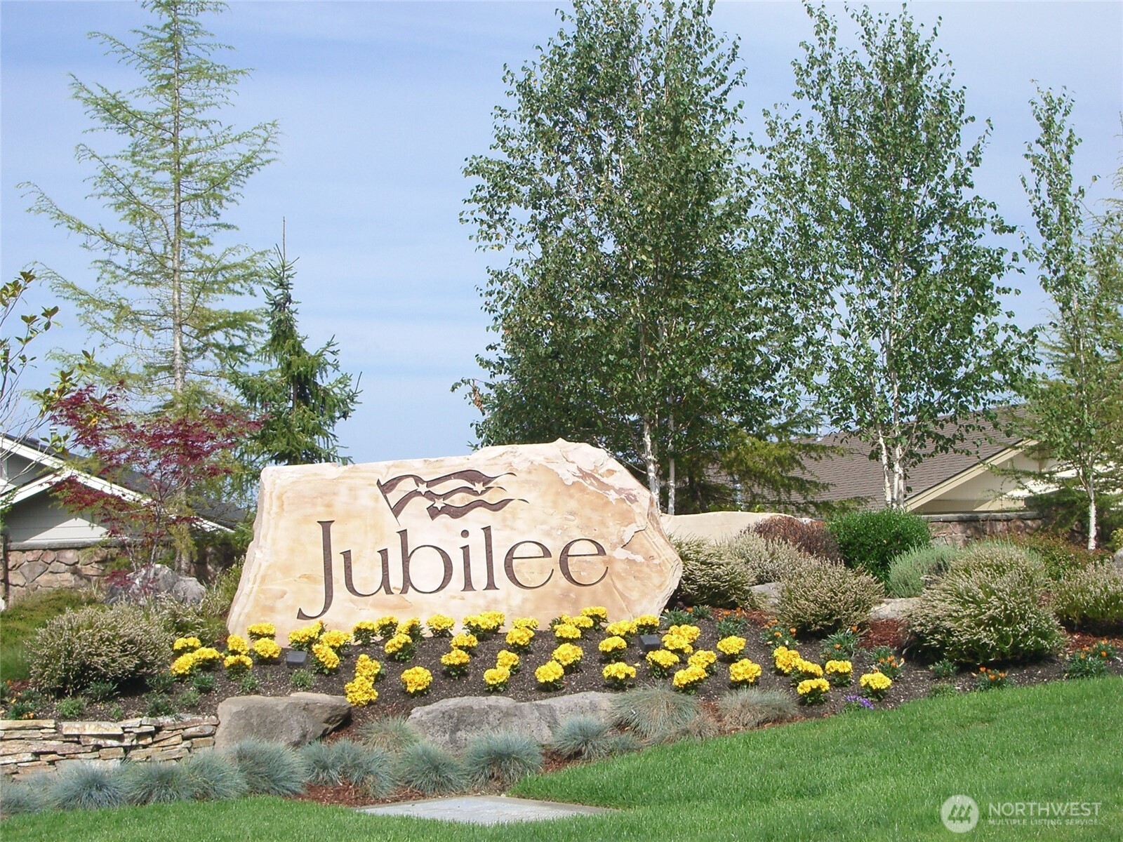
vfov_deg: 23.7
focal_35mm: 62
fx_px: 2011
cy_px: 421
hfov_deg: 31.2
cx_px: 562
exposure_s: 1/320
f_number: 5.6
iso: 80
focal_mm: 10.2
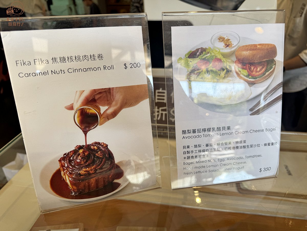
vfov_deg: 56.8
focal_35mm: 24
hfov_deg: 71.6
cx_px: 154
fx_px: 213
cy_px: 116
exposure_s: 1/158
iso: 64
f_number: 1.78
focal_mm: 6.76
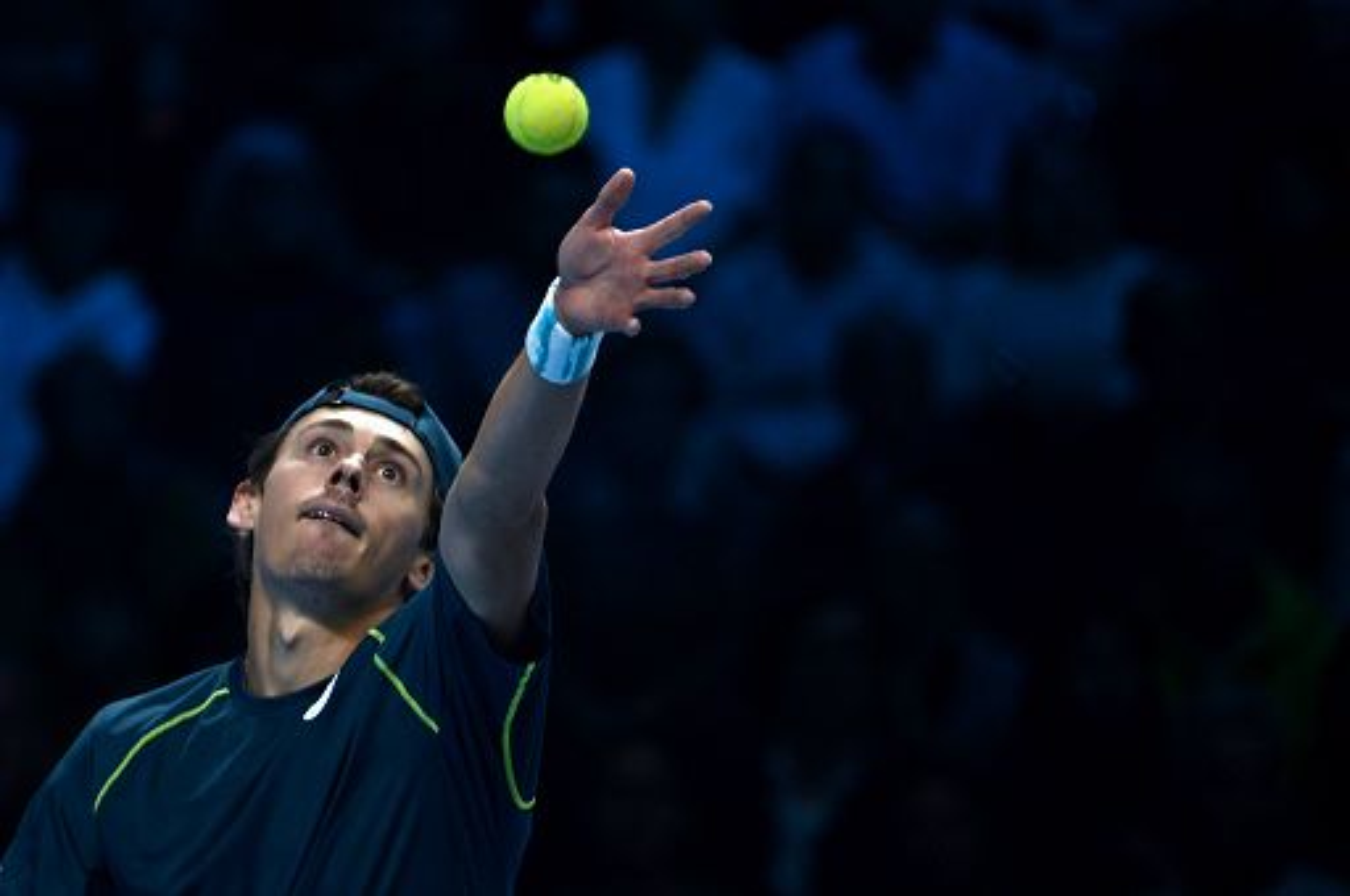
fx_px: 14981
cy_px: 448
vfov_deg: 3.4
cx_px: 675
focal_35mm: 400
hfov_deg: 5.2
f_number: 5.6
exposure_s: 1/800
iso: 3200
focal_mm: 400
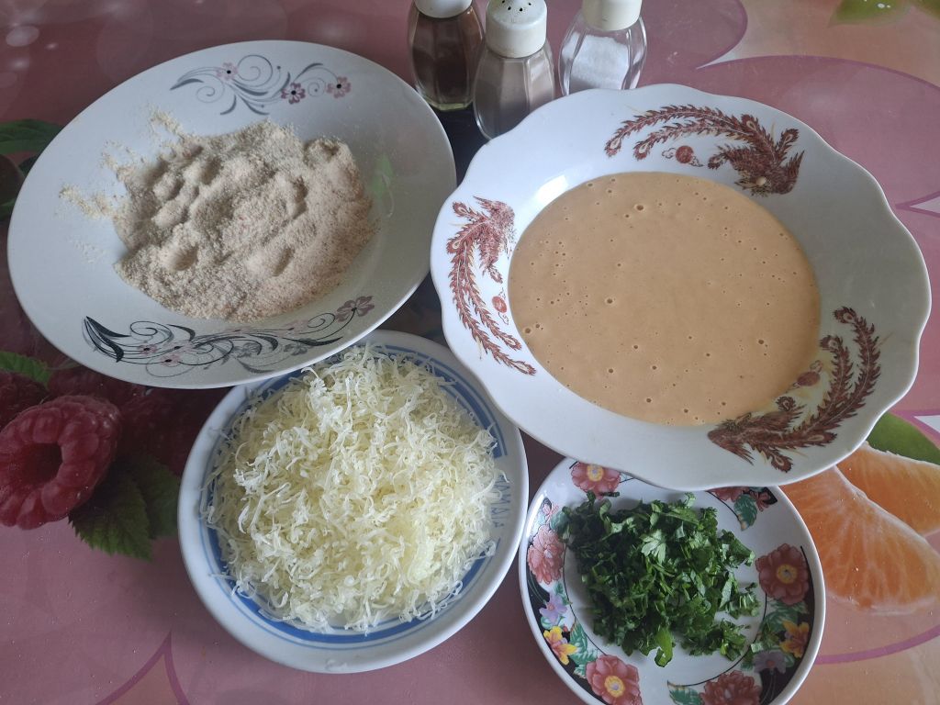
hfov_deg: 73.9
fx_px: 625
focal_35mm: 23
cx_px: 470
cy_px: 352
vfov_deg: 58.9
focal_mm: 5.54
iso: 200
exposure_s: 1/100
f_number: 1.8
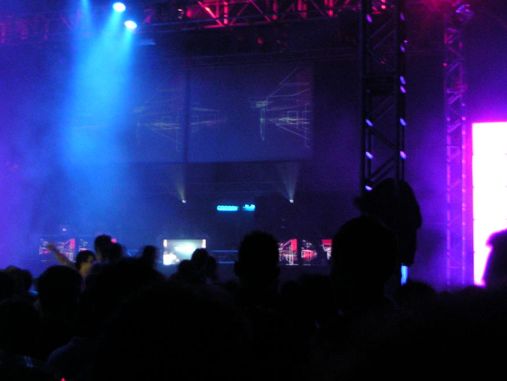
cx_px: 200
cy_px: 160
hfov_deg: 34.8
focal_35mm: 55
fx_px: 806
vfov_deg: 26.5
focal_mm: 6
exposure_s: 1/4
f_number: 2.8
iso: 200
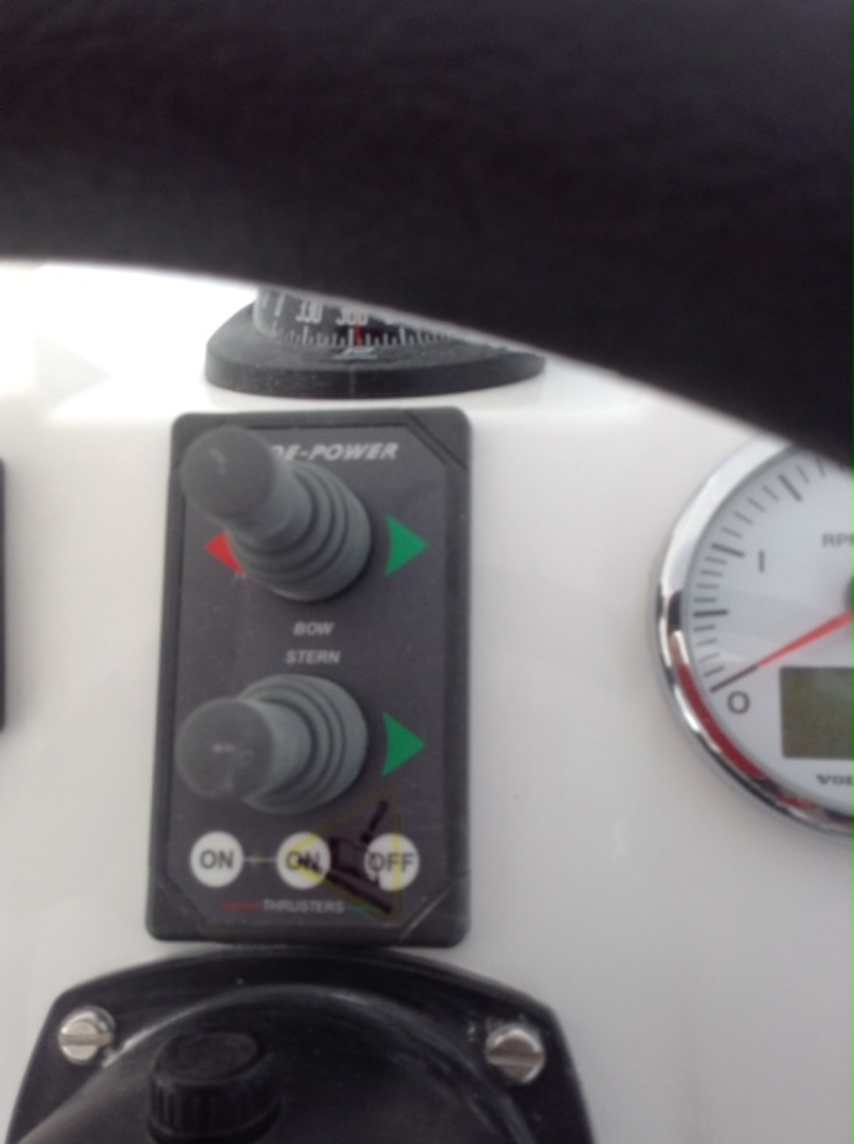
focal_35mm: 33
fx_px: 1088
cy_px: 572
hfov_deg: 42.8
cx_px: 427
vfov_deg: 55.4
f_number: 2.4
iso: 32
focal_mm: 3.3
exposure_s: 1/140
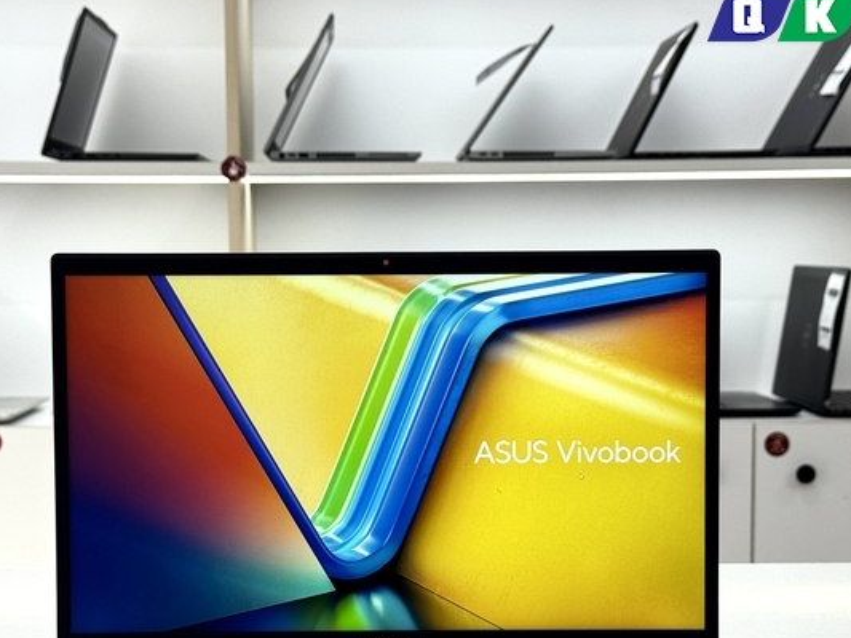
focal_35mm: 72
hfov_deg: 27.0
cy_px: 437
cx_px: 402
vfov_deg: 20.4
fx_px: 1770
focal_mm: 6.76
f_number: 1.78
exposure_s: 1/156
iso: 50
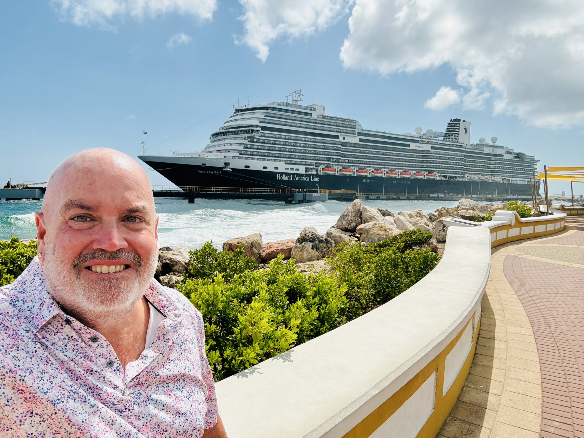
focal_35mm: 23
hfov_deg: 73.9
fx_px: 388
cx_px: 292
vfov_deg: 58.9
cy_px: 219
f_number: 1.9
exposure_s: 1/2445
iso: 32
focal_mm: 2.69
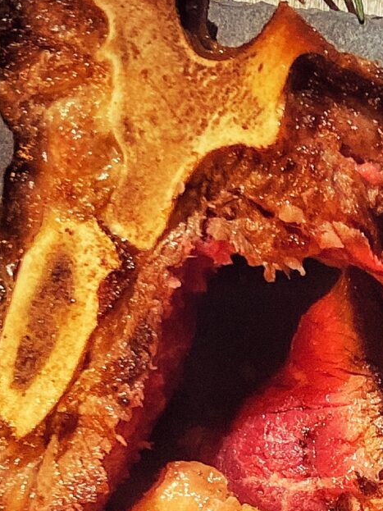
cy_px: 627
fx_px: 1697
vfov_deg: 16.4
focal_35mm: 115
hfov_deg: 12.6
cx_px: 446
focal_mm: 3.99
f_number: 1.8
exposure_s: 1/33
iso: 320
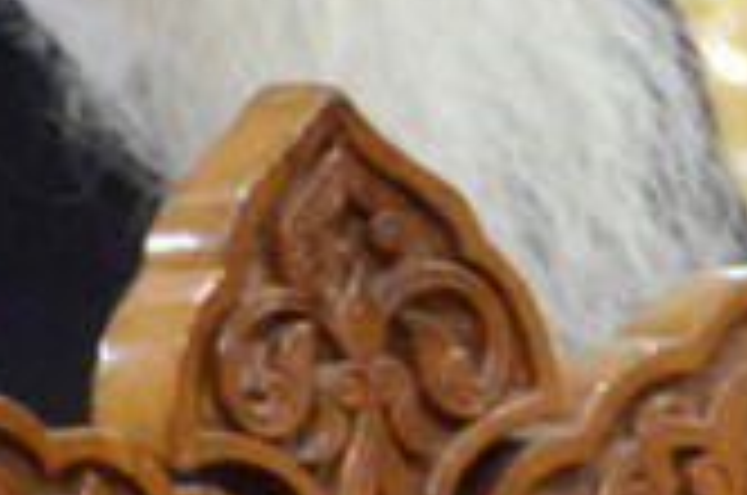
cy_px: 1490
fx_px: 53763
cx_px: 1809
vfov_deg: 0.5
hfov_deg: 0.8
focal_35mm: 2596
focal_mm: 280
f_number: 5.6
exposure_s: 1/50
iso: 5000
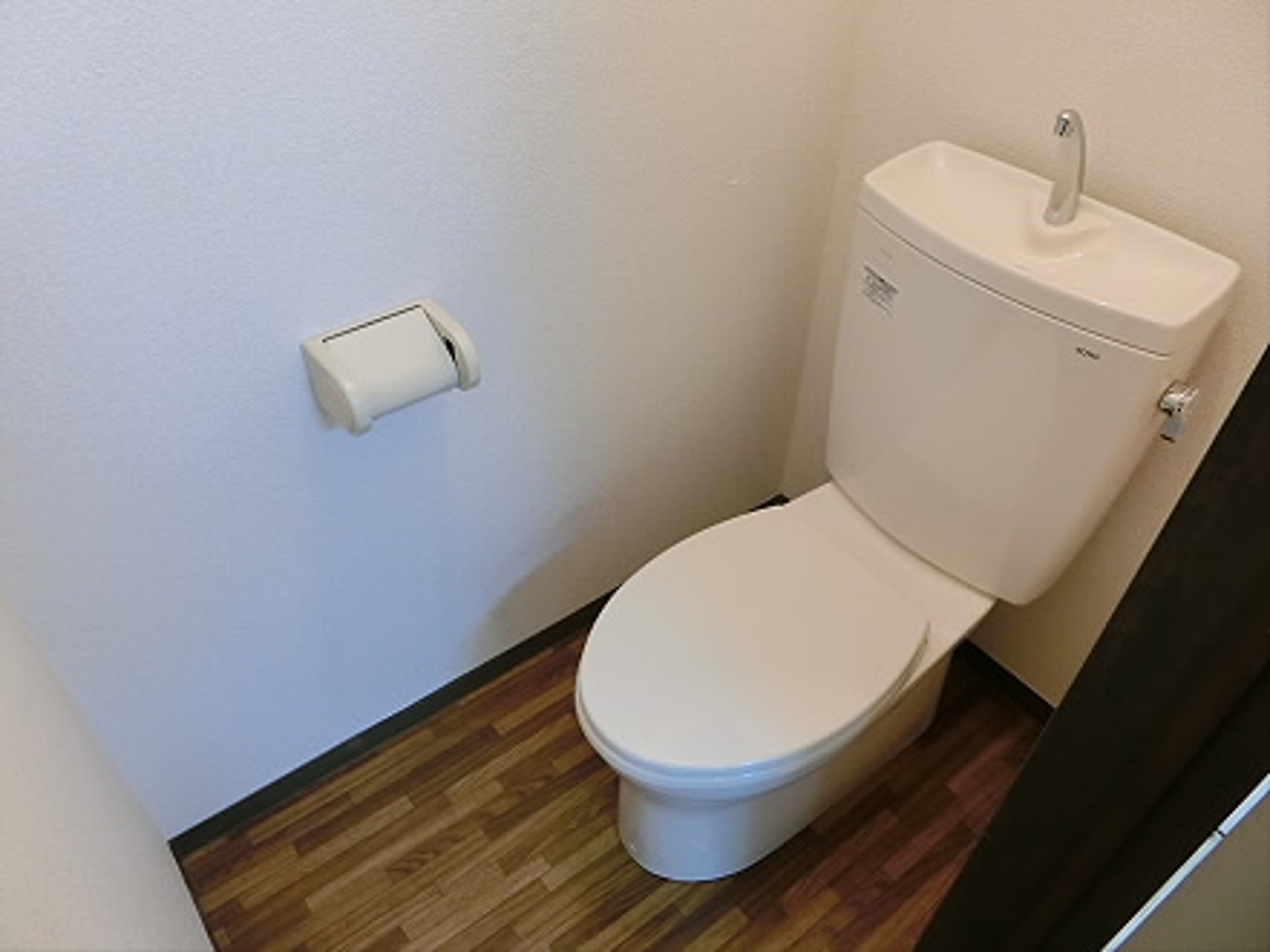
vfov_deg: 54.9
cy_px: 476
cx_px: 635
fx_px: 917
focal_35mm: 25
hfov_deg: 69.4
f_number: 2.8
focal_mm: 5.4
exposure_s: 1/50
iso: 400
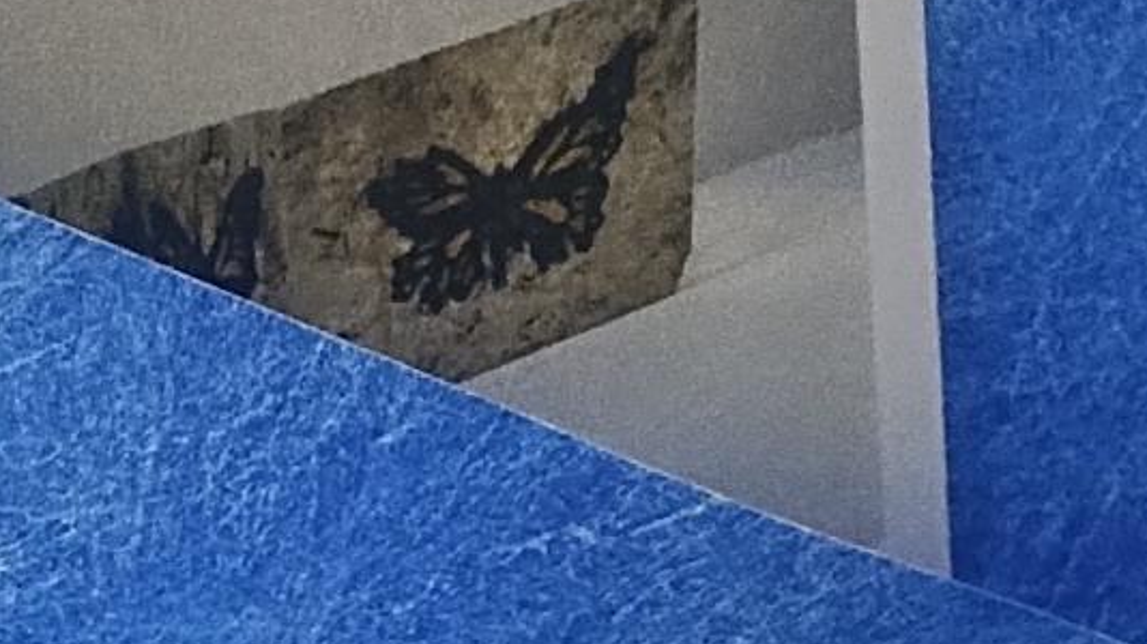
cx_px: 1248
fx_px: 6203
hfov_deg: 10.4
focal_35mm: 204
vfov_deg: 5.9
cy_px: 717
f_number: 1.7
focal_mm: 4.71
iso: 145
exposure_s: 1/60
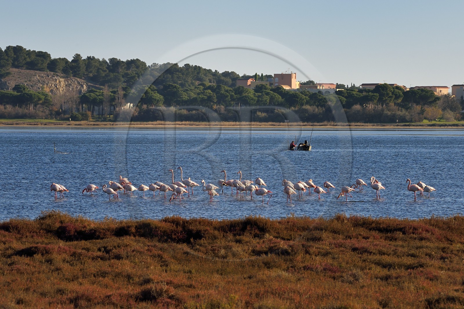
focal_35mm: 200
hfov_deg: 10.3
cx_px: 232
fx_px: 2577
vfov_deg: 6.9
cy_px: 154
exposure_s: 1/500
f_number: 10
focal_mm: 200
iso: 200
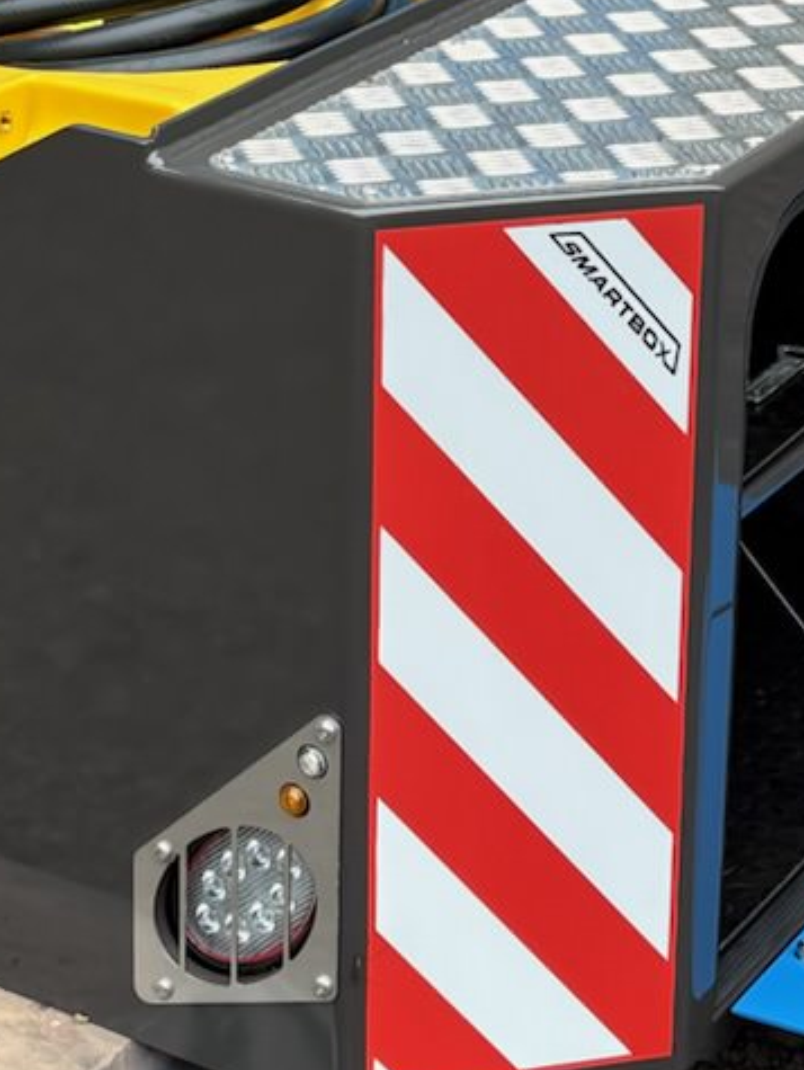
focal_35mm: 112
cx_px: 257
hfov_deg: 13.2
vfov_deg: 17.2
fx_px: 3464
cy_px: 52
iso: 32
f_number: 1.6
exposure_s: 1/127
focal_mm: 5.96
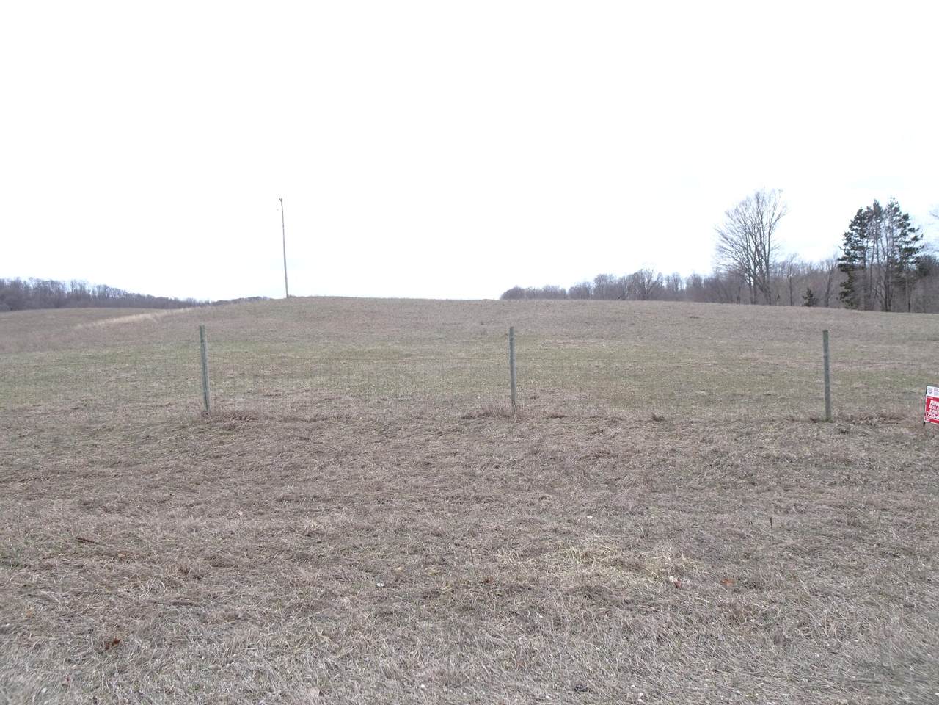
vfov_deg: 56.8
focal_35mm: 24
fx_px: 651
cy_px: 352
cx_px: 470
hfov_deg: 71.6
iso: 80
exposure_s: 1/200
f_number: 4.5
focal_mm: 4.1
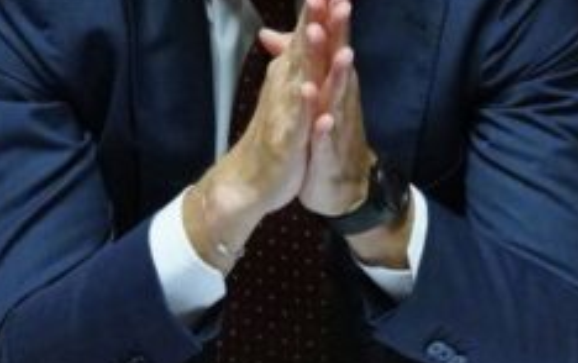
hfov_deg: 1.4
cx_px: 232
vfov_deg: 0.9
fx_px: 24246
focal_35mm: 1537
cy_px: 2
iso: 10000
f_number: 5.6
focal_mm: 339
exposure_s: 1/160
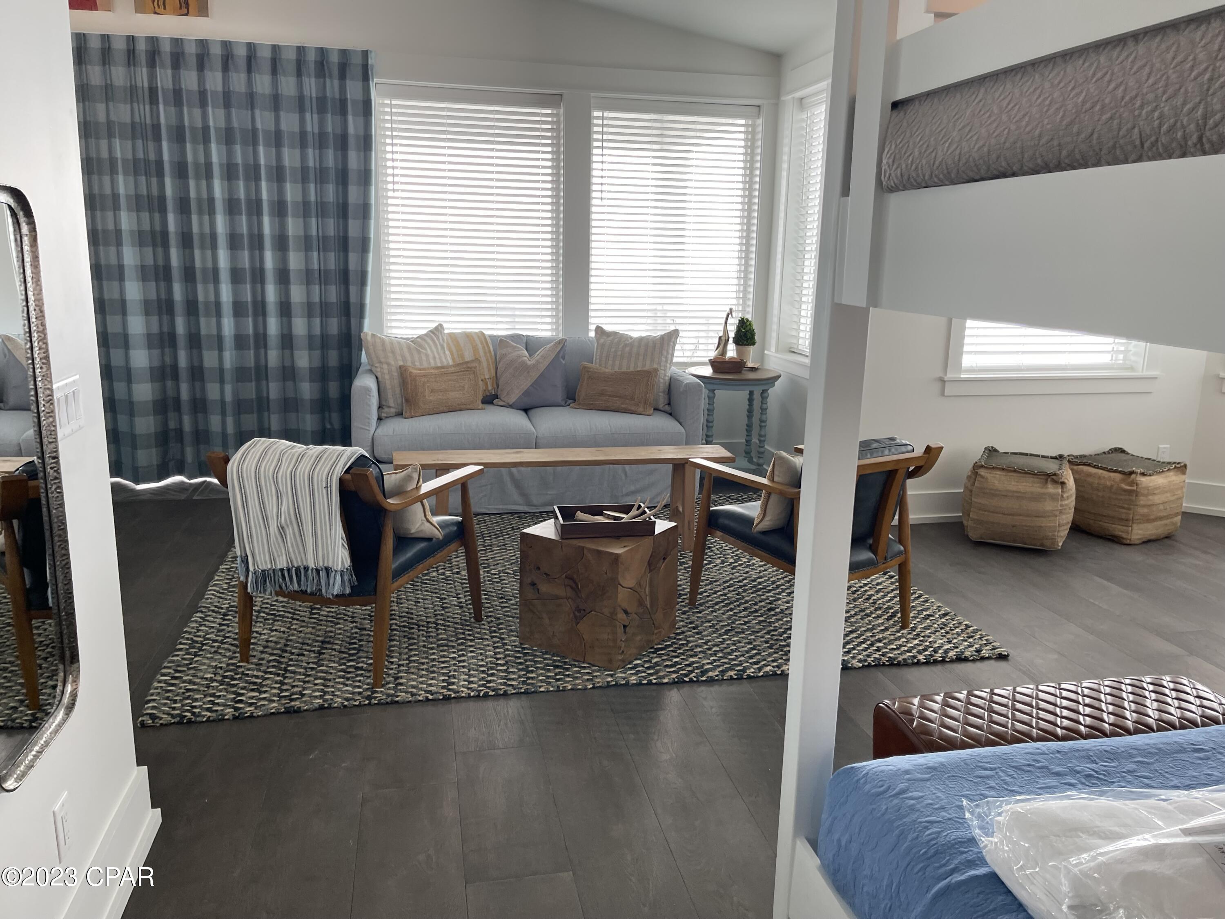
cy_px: 460
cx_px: 612
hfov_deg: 67.3
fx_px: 920
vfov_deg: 53.1
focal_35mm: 26
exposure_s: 1/120
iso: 100
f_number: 1.6
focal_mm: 5.1
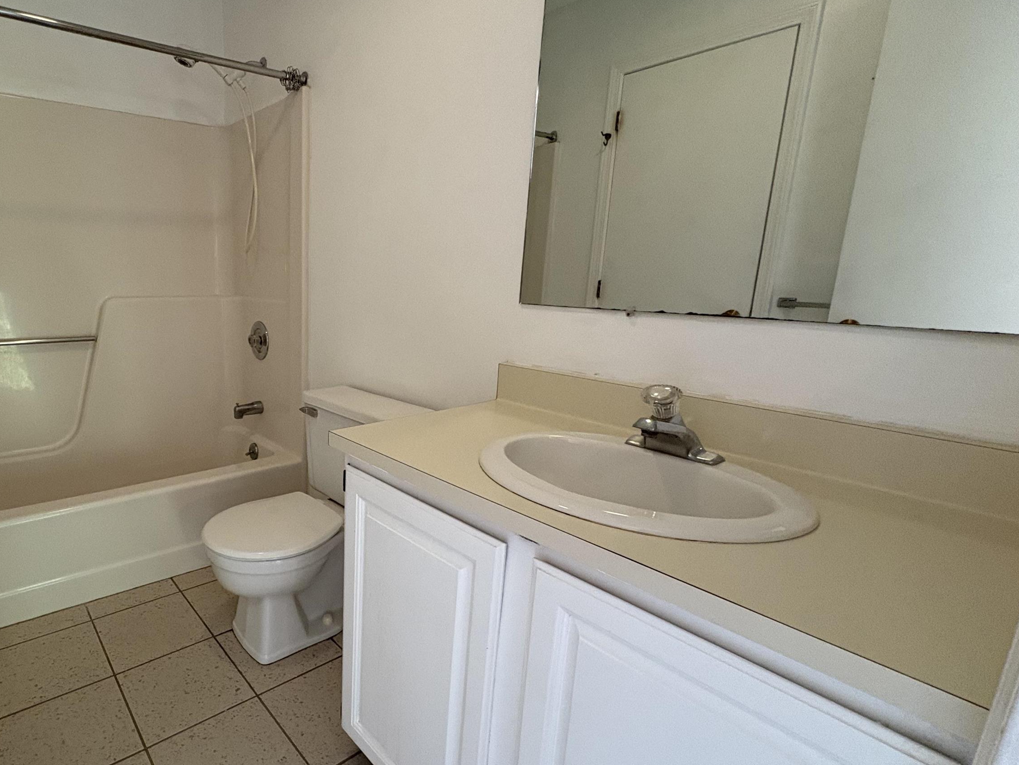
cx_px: 334
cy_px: 398
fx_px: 559
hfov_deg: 81.6
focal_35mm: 19
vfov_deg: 68.7
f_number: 2.2
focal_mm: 2.22
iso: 400
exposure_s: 1/60
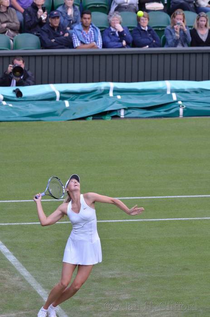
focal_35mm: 390
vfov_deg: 5.3
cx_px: 105
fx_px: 3431
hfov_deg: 3.5
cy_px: 158
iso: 1100
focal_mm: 260
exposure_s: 1/1000
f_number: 5.3
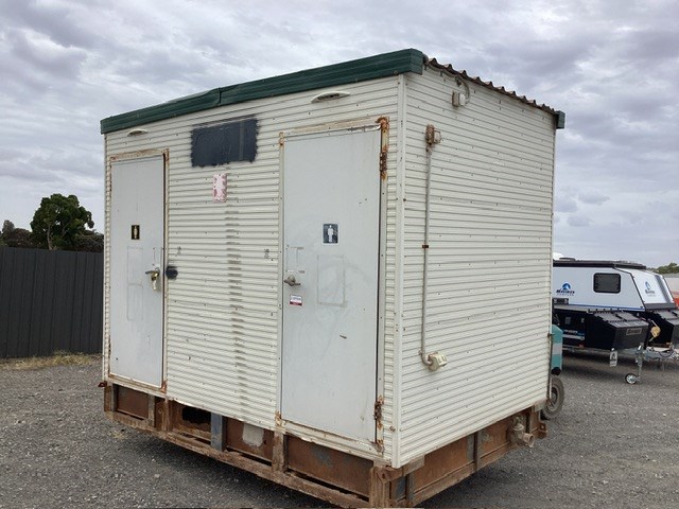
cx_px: 340
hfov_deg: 58.4
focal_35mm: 31
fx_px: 608
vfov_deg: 45.4
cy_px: 254
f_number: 2.4
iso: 25
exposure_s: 1/1942
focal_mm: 3.3
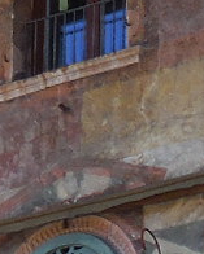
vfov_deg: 3.4
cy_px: 454
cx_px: -603
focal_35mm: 558
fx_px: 4208
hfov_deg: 2.7
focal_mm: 12.6
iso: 125
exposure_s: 1/320
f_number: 4.7
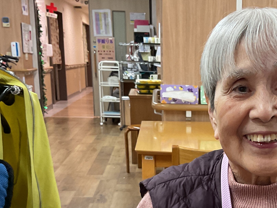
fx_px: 576
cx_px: 252
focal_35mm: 72
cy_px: 235
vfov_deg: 19.5
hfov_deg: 26.1
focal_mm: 3
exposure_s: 1/60
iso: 100
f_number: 1.8
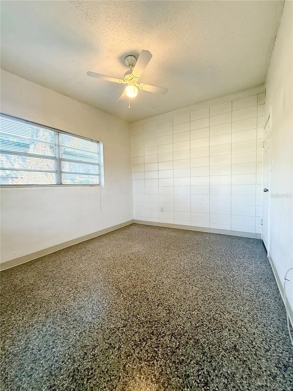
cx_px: 146
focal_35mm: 14
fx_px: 158
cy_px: 196
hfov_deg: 85.7
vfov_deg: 102.1
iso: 320
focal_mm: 2.22
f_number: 2.2
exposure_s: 1/120
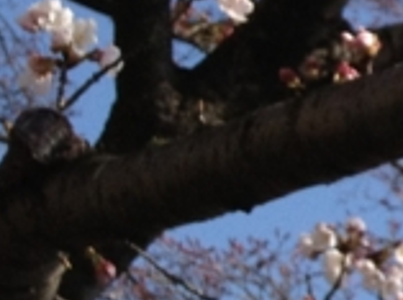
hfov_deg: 7.6
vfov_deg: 6.5
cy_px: 59
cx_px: 1224
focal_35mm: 229
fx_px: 2660
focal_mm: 4.28
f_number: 2.4
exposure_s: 1/1905
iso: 64
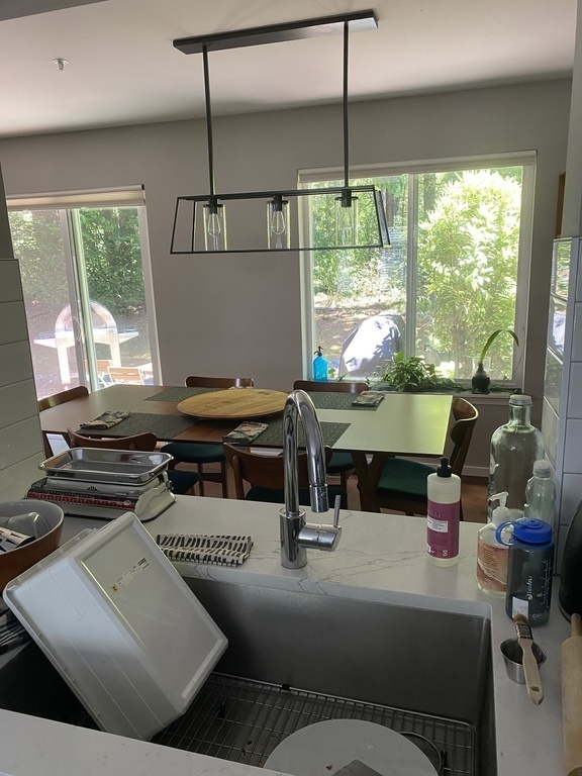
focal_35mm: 26
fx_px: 583
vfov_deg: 67.3
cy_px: 388
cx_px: 291
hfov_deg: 53.1
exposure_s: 1/60
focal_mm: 4.25
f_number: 1.8
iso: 160
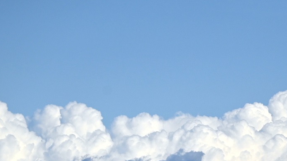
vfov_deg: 3.1
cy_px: 174
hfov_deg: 5.6
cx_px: 201
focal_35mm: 386
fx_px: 2937
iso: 250
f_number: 5
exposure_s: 1/6400
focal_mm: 170
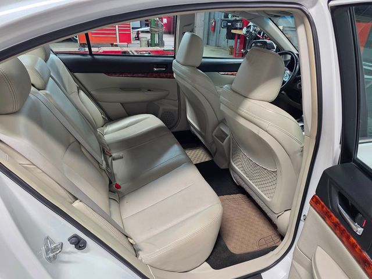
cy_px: 140
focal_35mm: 23
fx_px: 247
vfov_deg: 58.9
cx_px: 186
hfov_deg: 73.9
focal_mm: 6.3
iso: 200
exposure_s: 1/120
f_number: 1.7
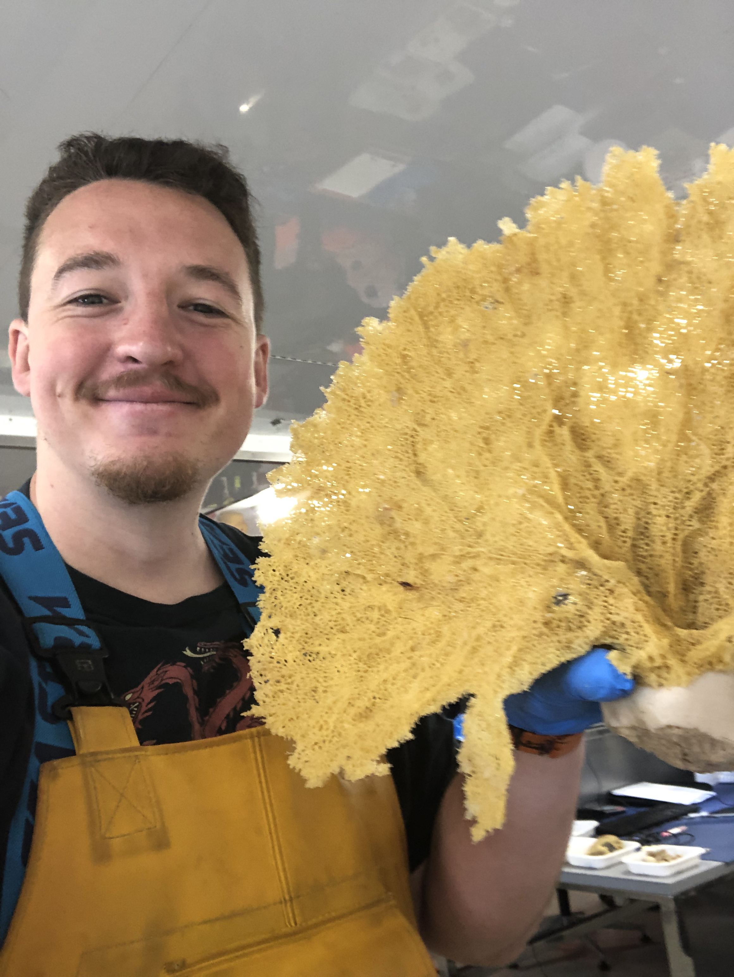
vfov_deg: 56.8
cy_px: 488
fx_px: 904
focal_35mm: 32
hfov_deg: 44.2
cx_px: 367
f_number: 2.2
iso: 160
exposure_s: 1/60
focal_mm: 2.87
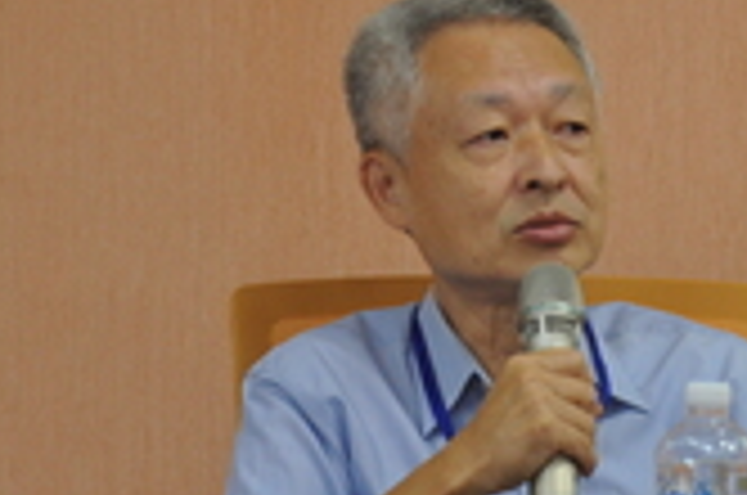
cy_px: 99
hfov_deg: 8.1
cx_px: 648
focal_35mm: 253
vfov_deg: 5.4
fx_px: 5240
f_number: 4
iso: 720
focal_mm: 70
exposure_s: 1/60
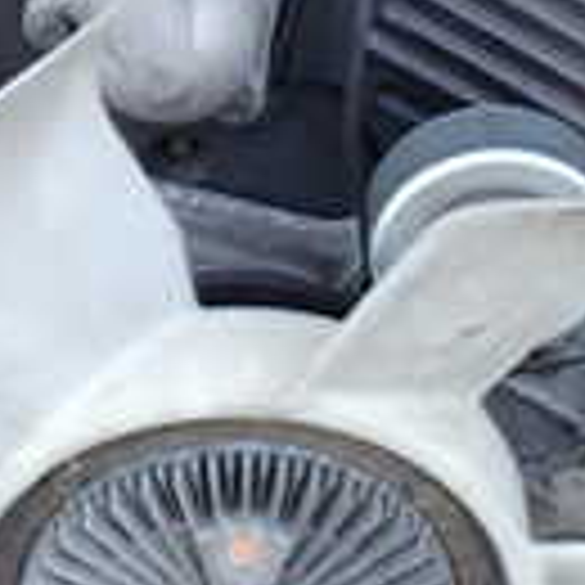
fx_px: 2333
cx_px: 144
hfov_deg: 14.2
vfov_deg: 14.2
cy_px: 126
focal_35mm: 122
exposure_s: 1/100
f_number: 2.3
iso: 100
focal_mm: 5.4
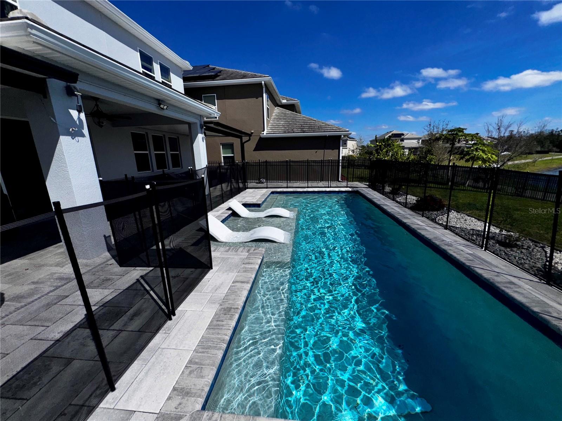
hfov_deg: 102.1
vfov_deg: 85.7
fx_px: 227
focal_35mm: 14
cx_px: 281
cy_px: 210
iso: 32
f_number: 2.2
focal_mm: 2.22
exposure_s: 1/6667
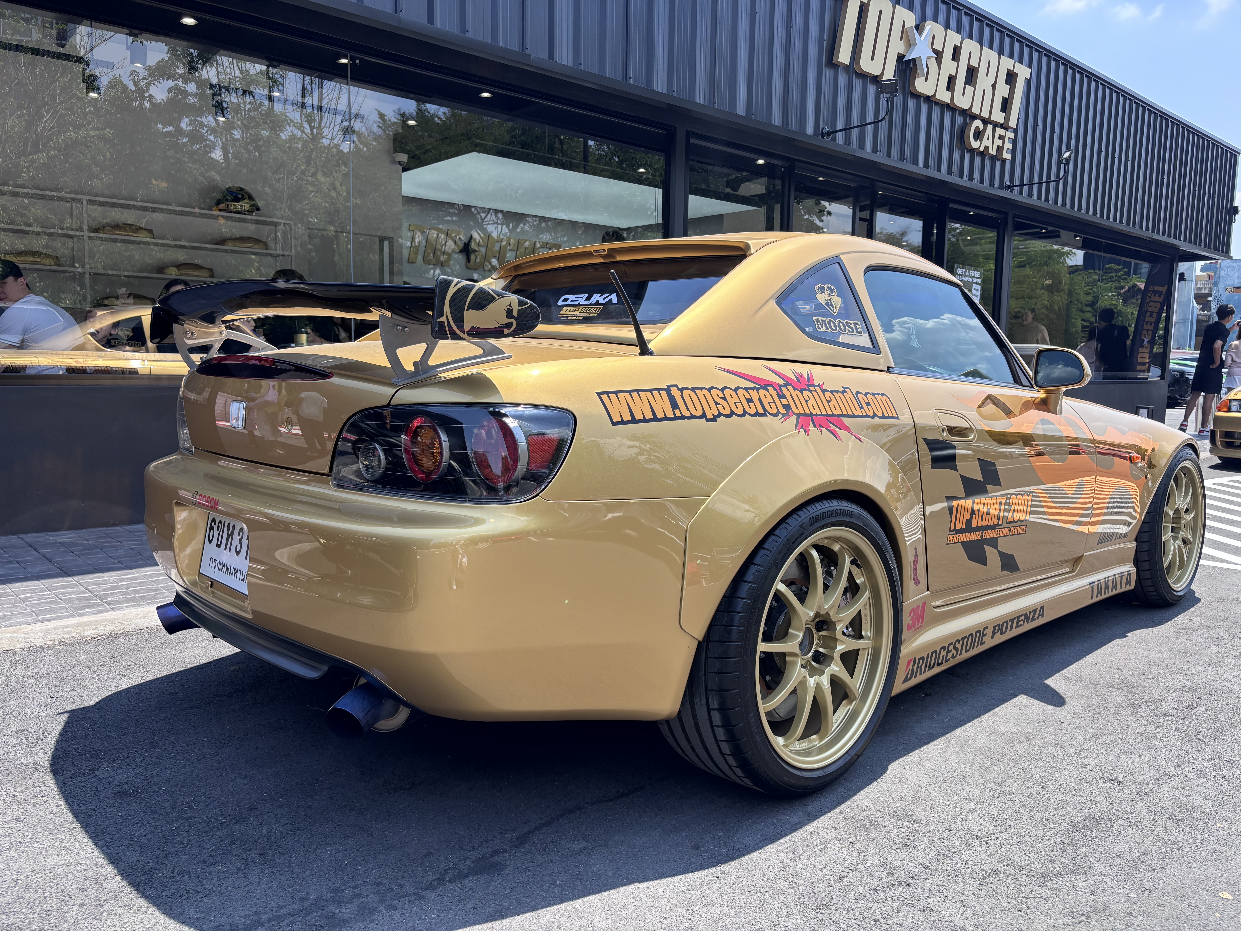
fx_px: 932
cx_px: 620
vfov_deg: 53.1
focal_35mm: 26
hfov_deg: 67.3
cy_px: 466
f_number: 1.6
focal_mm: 5.96
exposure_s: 1/1418
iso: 50
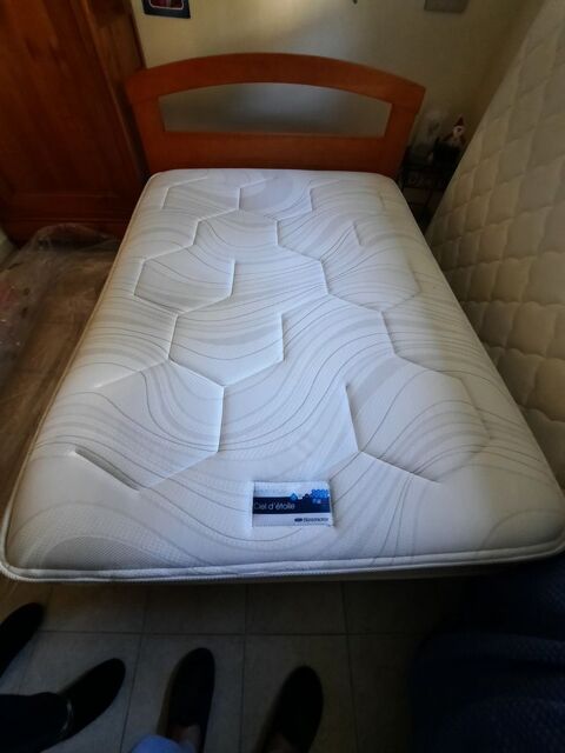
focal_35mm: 13
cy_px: 376
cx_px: 282
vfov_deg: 106.2
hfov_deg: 89.9
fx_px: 283
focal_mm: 1.74
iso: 320
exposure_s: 1/25
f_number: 2.2
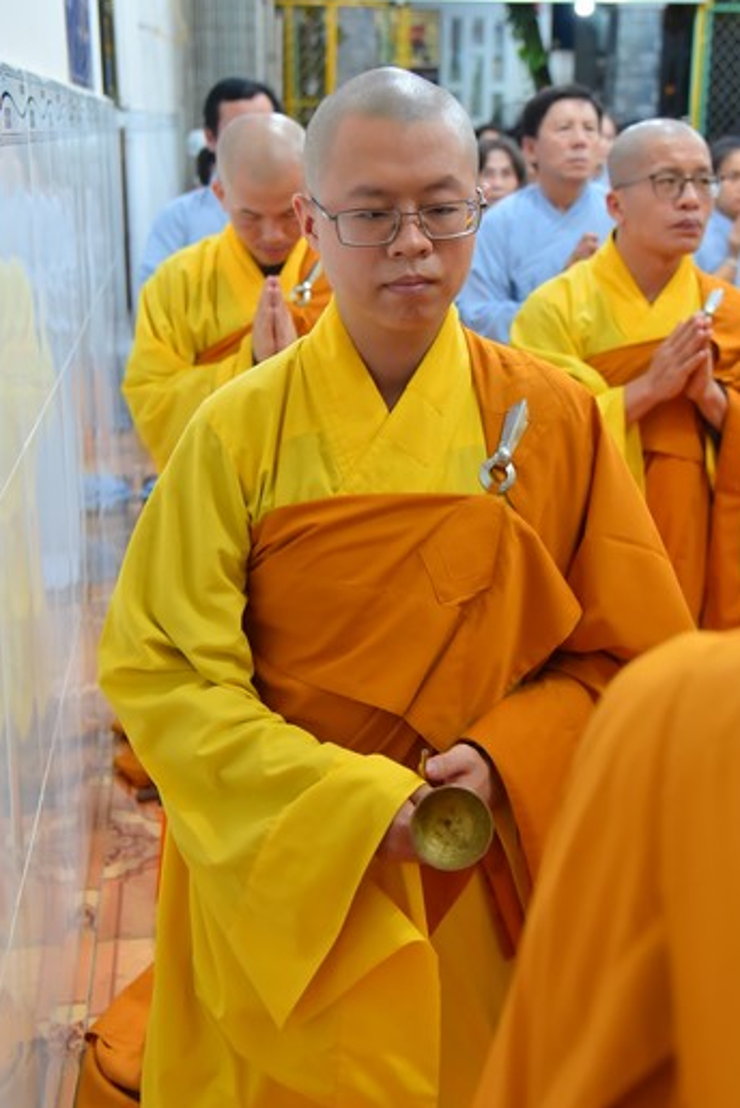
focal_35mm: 48
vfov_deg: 41.0
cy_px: 484
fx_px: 1478
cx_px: 409
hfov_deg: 28.1
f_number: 4.5
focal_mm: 38
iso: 1600
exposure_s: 1/160
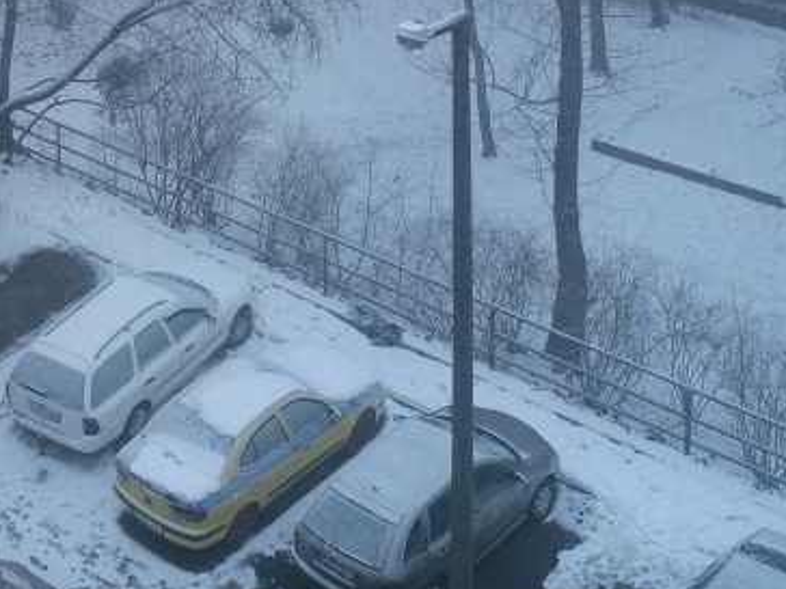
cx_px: -39
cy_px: -218
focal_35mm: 76
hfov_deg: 24.3
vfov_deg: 17.9
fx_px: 1726
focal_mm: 4.75
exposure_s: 1/100
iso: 64
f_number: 1.8
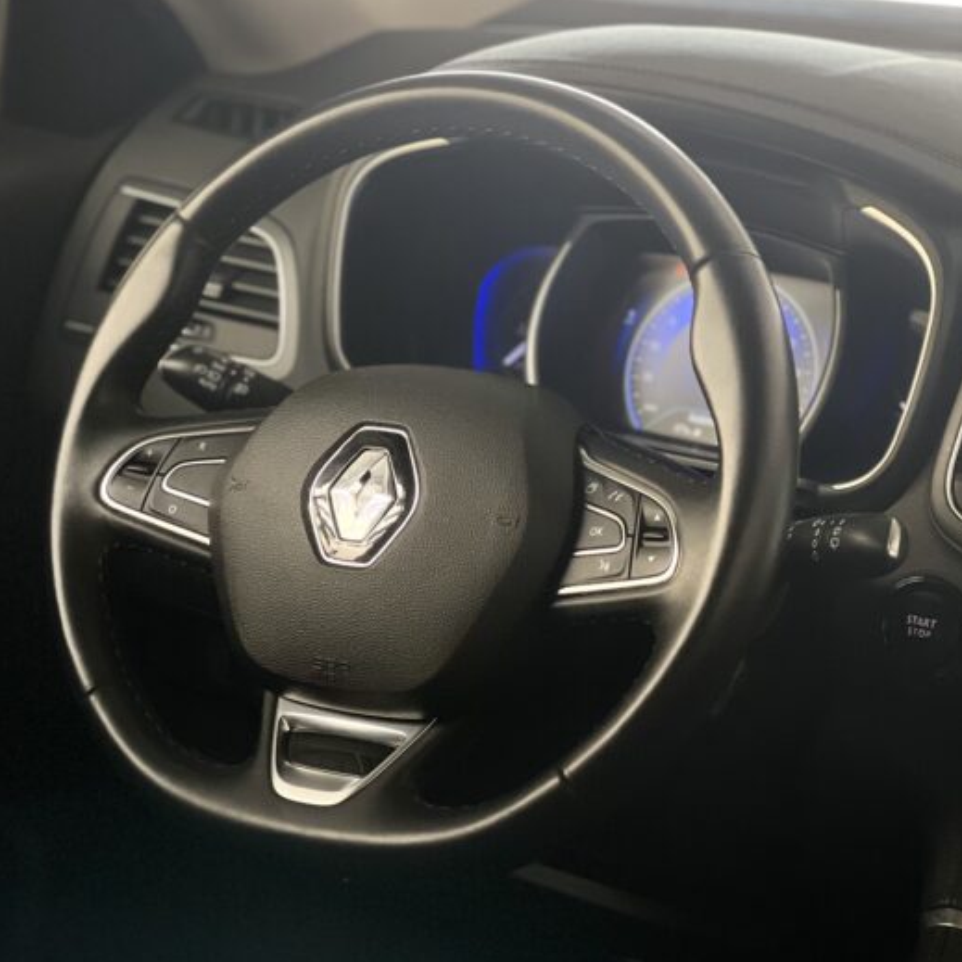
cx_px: 410
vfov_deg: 16.6
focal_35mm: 105
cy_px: 486
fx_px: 3301
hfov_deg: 16.6
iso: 250
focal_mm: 9
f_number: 2.8
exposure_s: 1/76
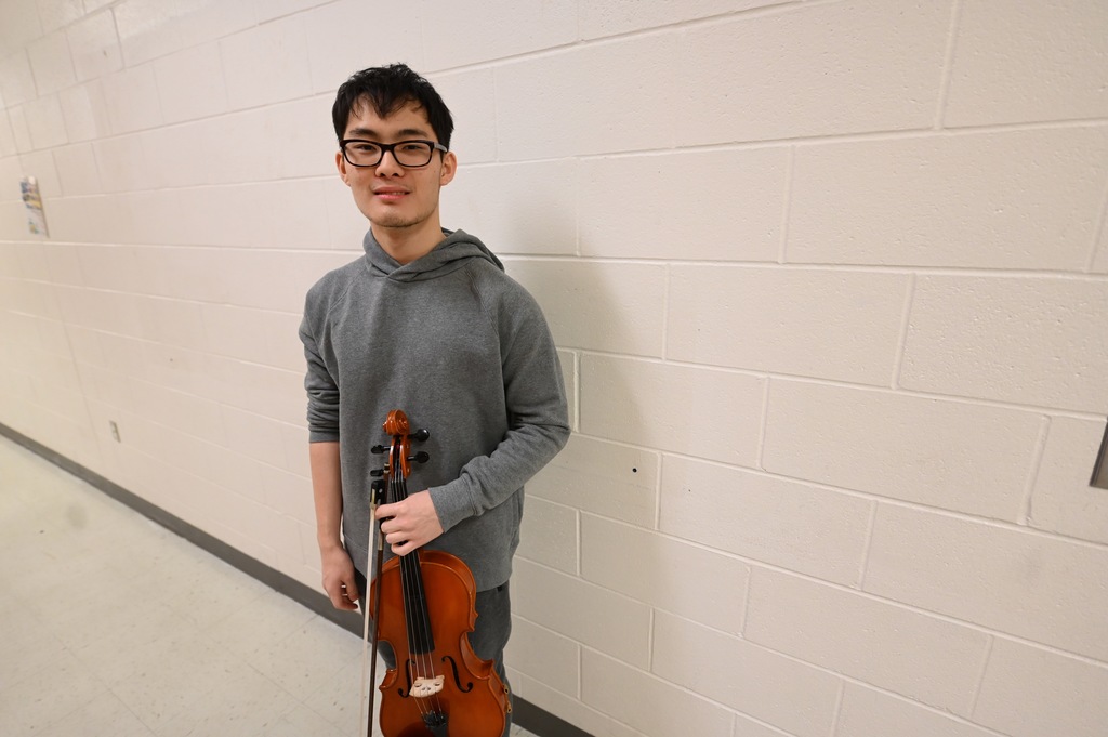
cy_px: 368
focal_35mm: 18
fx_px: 554
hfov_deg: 90.0
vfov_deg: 67.3
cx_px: 554
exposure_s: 1/200
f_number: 2.8
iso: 2000
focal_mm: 18
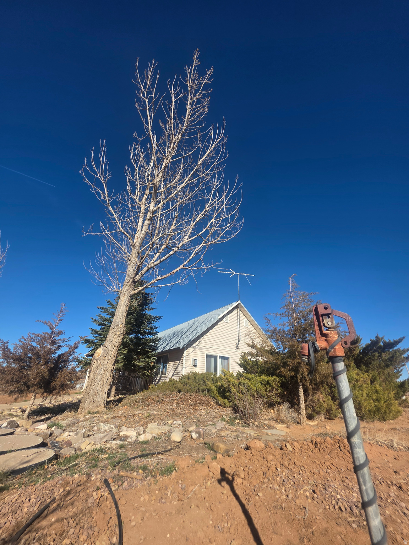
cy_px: 272
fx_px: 205
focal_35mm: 13
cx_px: 204
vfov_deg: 106.2
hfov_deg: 89.9
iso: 40
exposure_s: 1/2222
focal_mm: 2.2
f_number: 1.9
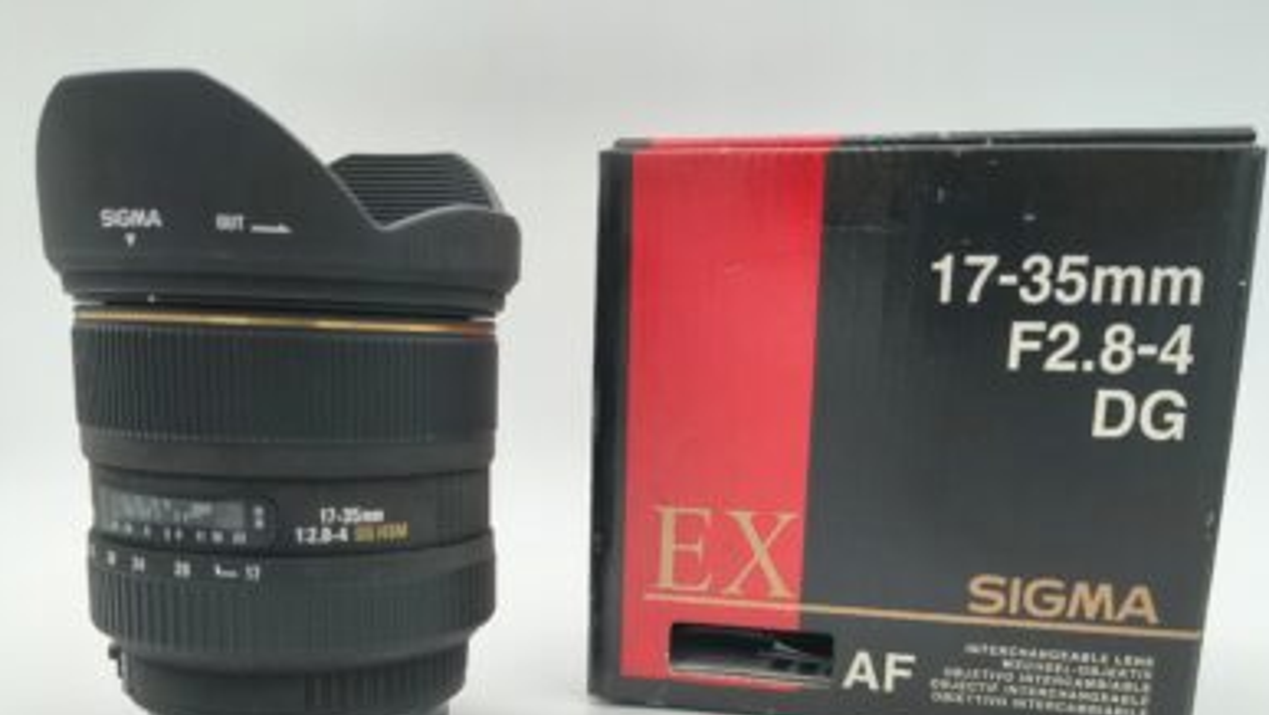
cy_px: 436
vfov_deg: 42.7
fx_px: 909
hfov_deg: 69.8
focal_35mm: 27
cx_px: 646
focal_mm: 5.56
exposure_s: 1/347
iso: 100
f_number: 1.8
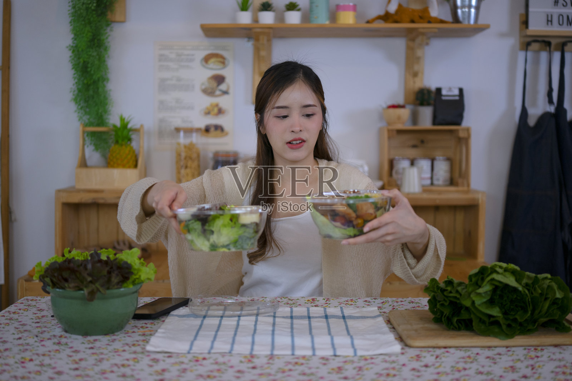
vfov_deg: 29.9
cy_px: 190
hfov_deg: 43.6
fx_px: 715
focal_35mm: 45
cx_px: 286
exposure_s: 1/400
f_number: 1.8
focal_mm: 45
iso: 320
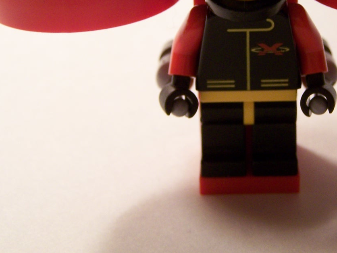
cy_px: 35
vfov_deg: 21.2
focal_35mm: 68
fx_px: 662
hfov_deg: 28.3
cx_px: 241
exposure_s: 1/30
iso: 160
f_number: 2.8
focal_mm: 6.3
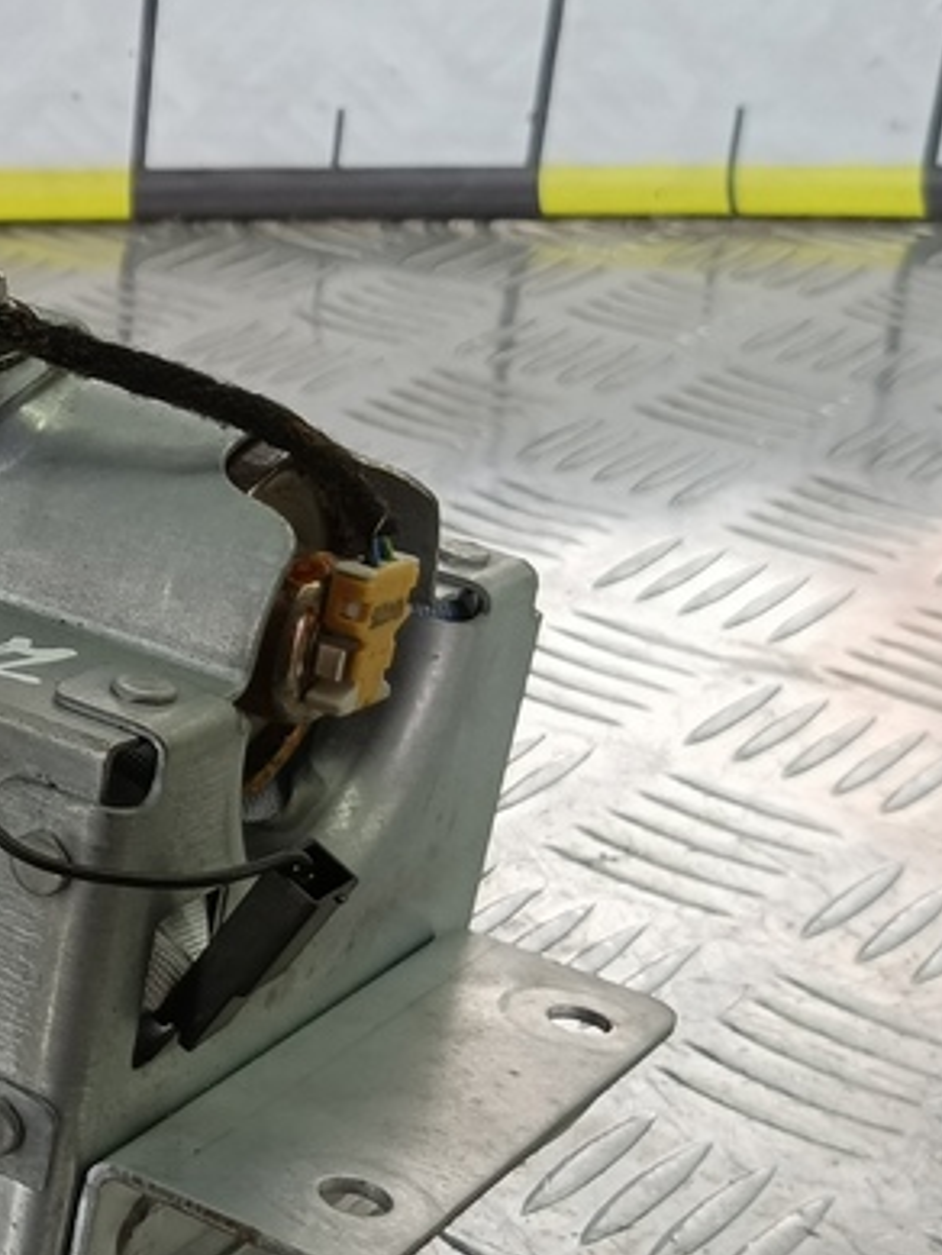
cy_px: 703
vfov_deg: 27.4
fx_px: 2575
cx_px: -313
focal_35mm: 71
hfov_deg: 19.1
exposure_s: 1/100
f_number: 1.6
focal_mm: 4.11
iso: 125
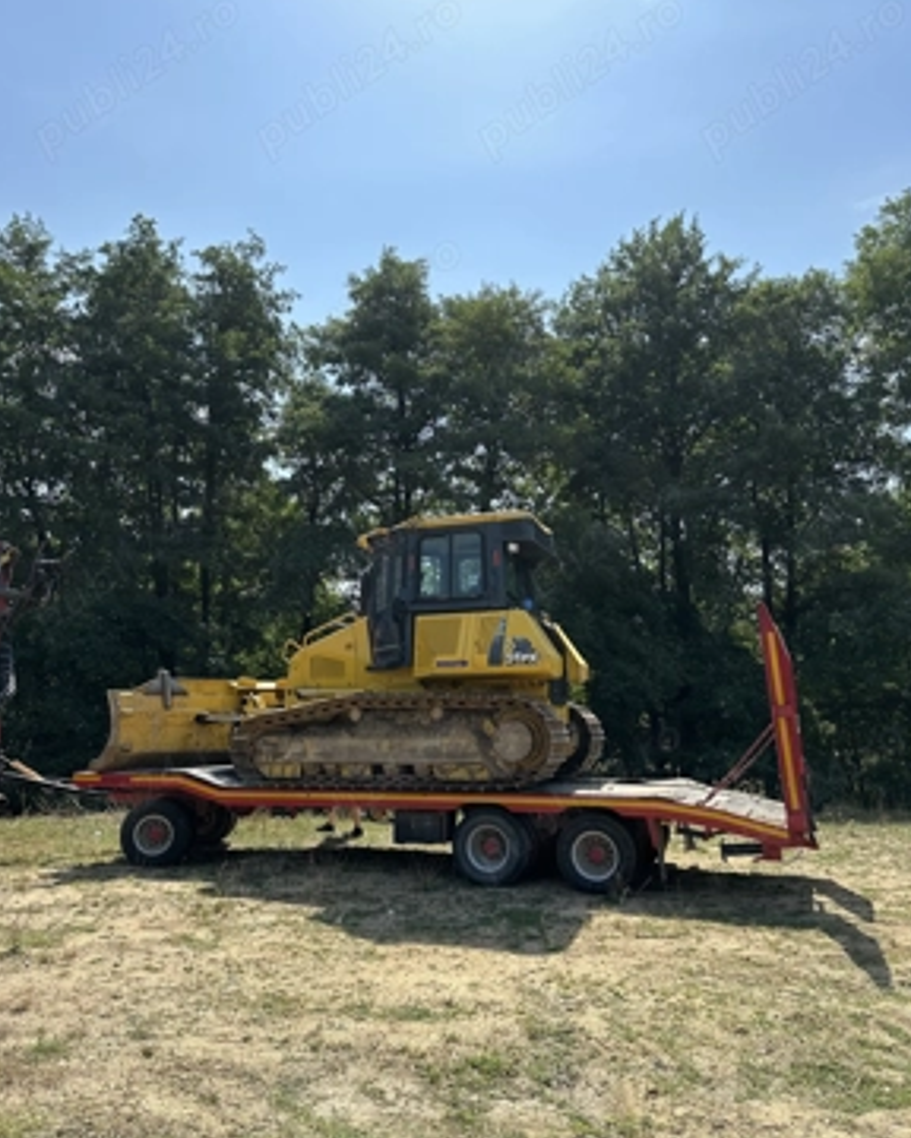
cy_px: 610
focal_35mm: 26
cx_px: 468
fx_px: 876
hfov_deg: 54.9
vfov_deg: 65.9
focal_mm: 6.86
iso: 80
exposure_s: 1/3861
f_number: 1.78
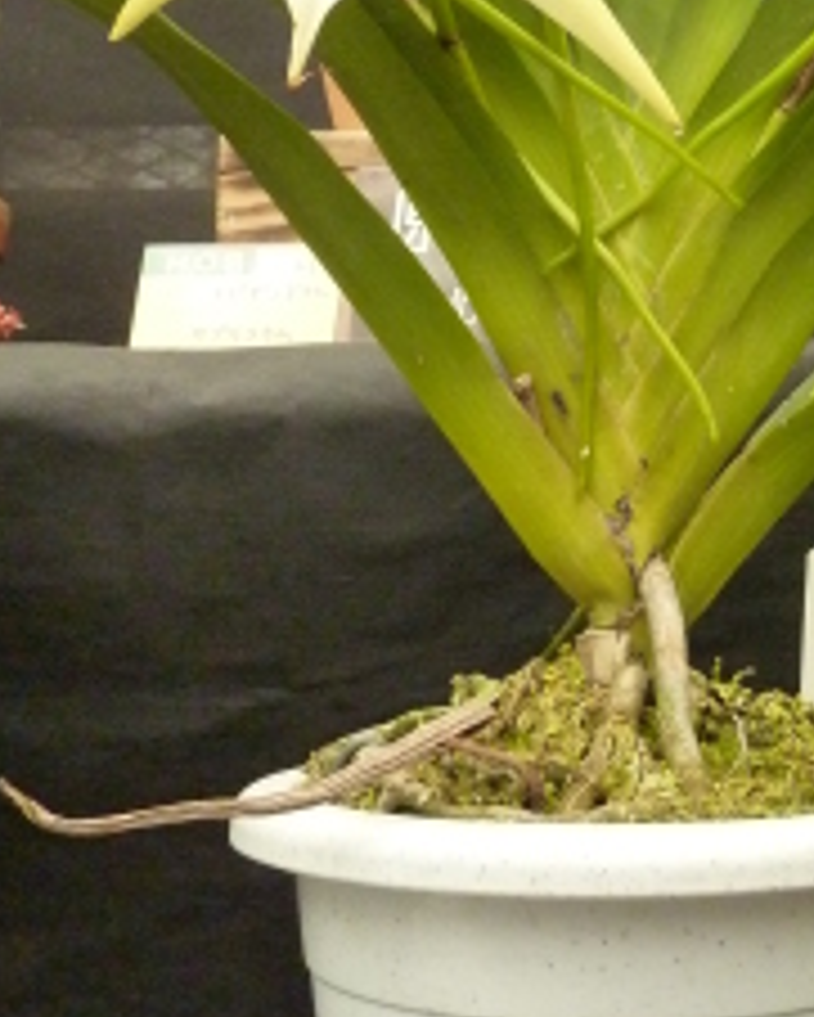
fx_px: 1625
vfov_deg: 34.6
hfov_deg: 27.7
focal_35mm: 54
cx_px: 618
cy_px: 400
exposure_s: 1/125
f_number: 4
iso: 800
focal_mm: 4.1
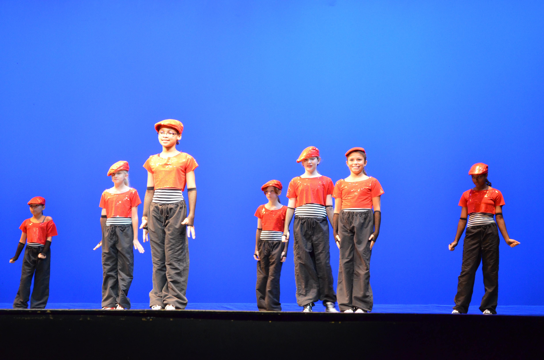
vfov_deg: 16.5
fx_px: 1244
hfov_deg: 24.7
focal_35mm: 82
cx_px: 272
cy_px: 180
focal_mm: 55
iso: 2500
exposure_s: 1/30
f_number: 5.6
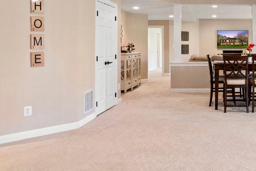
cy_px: 41
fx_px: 274
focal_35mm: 39
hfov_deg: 46.7
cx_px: 213
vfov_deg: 33.8
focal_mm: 14.6
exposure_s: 1/2
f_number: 8
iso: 640
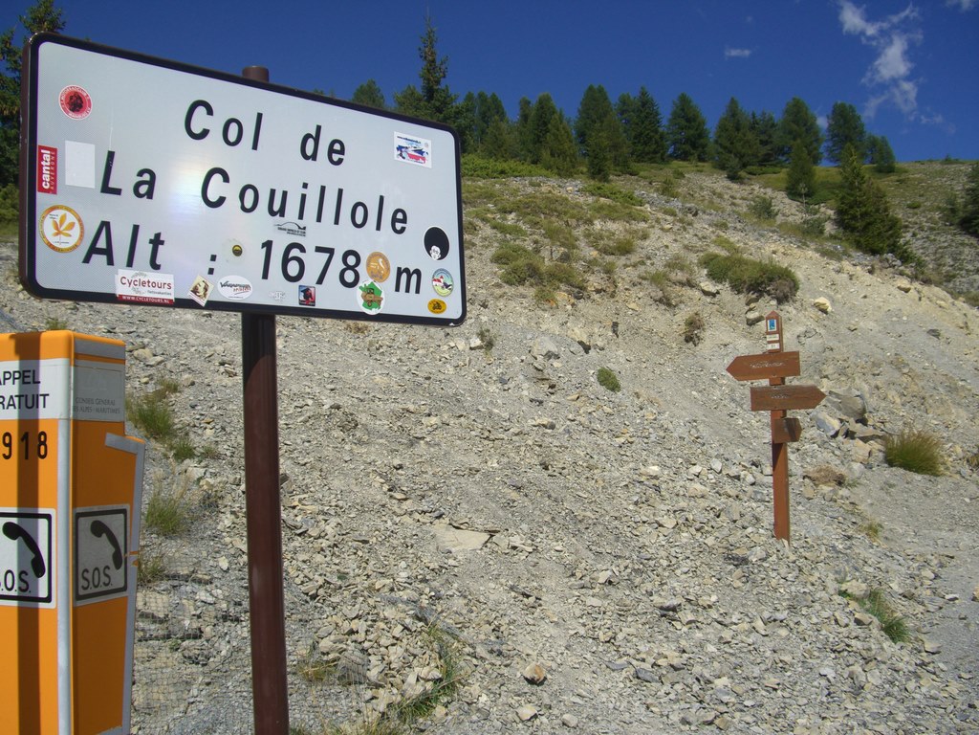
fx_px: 1075
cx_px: 490
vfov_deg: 37.7
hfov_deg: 49.0
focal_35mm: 38
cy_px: 368
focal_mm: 7.9
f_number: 5.6
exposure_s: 1/500
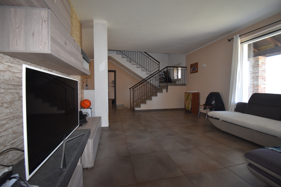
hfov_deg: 100.4
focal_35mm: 15
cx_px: 140
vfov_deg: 77.3
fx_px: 117
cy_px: 94
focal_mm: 10
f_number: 5
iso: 800
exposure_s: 1/100
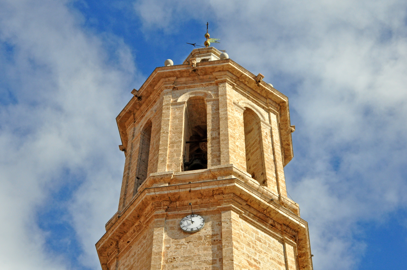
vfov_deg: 20.6
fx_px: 745
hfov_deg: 30.5
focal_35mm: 66
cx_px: 204
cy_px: 135
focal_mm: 44
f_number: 13
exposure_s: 1/640
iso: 800
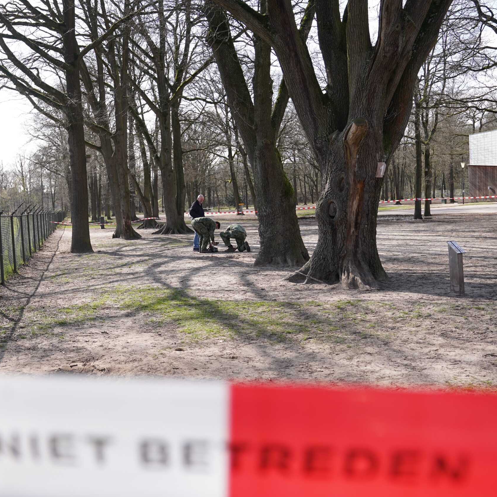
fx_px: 650
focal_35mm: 40
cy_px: 246
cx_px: 153
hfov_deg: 41.2
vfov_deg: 41.9
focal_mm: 31
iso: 125
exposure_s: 1/320
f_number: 4.5
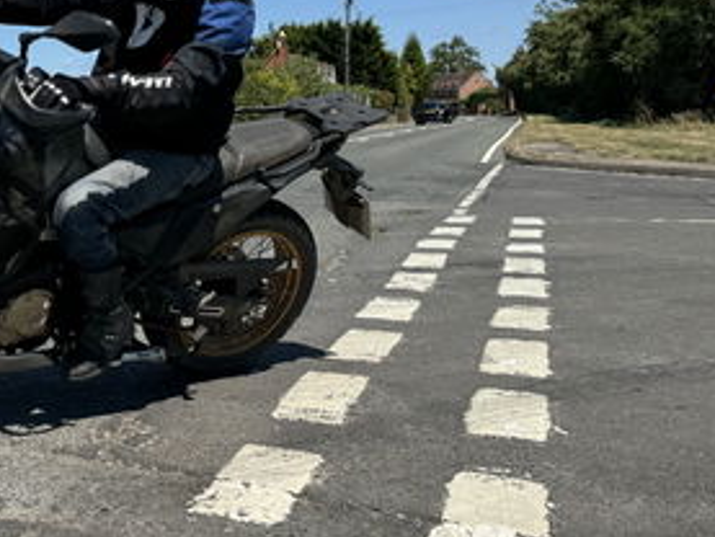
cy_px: 214
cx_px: 28
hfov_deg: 34.1
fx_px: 1075
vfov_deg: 28.0
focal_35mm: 52
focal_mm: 6.76
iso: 80
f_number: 1.78
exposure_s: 1/5814
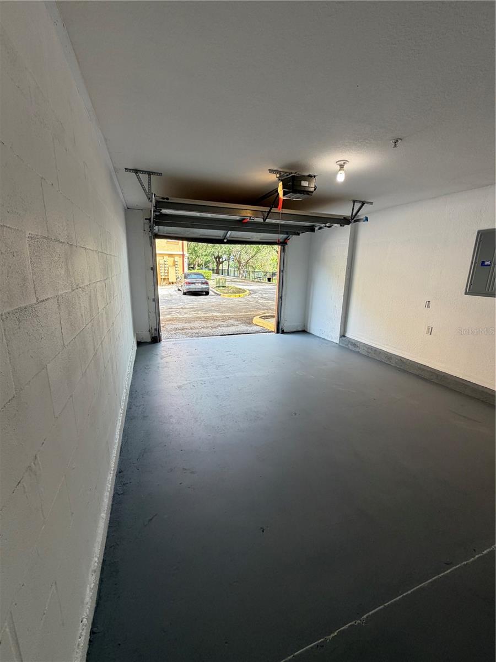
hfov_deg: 85.7
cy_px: 331
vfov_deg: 102.1
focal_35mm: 14
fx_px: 267
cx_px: 248
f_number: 2.2
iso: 80
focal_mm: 2.22
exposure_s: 1/121
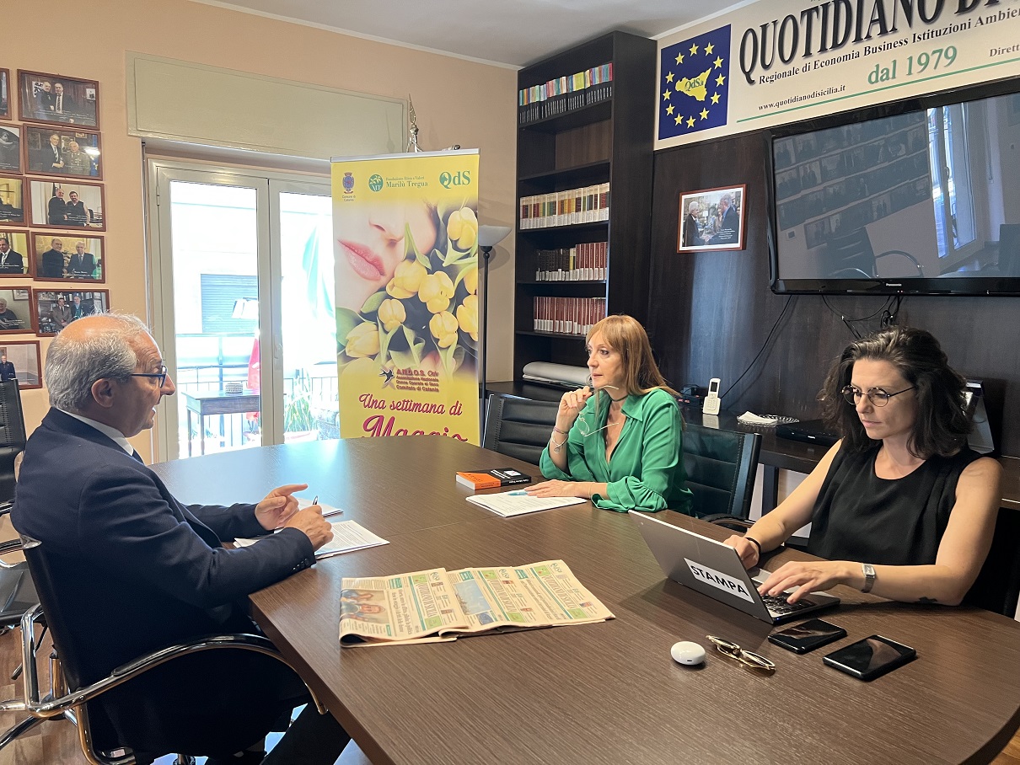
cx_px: 510
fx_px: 766
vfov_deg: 53.1
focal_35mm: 26
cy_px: 382
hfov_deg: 67.3
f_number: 1.5
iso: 200
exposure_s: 1/60
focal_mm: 5.7
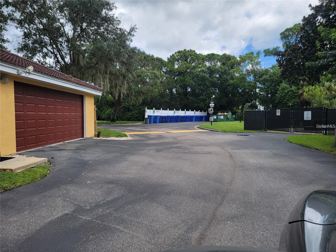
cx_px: 168
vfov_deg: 56.8
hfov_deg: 71.6
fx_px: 233
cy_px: 126
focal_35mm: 24
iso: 16
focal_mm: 6.7
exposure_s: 1/601
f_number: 1.8
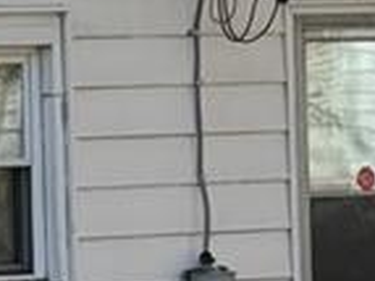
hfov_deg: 5.4
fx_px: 3723
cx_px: -789
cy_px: 165
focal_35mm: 344
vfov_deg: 4.3
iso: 100
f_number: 1.78
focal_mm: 6.76
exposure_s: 1/2146
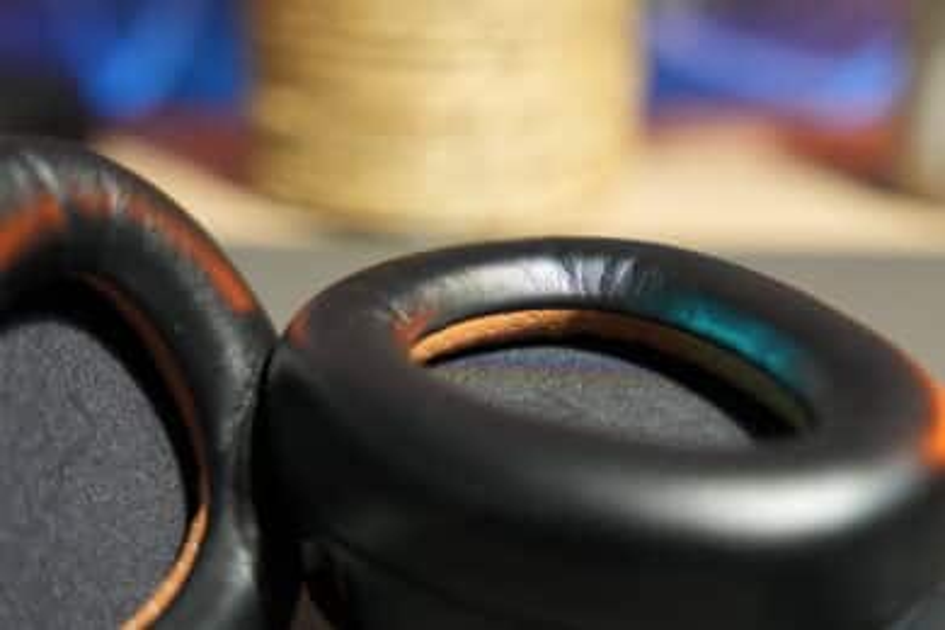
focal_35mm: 70
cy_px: 315
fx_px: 1837
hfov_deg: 28.8
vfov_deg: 19.5
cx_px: 472
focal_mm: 70
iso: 800
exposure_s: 1/80
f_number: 5
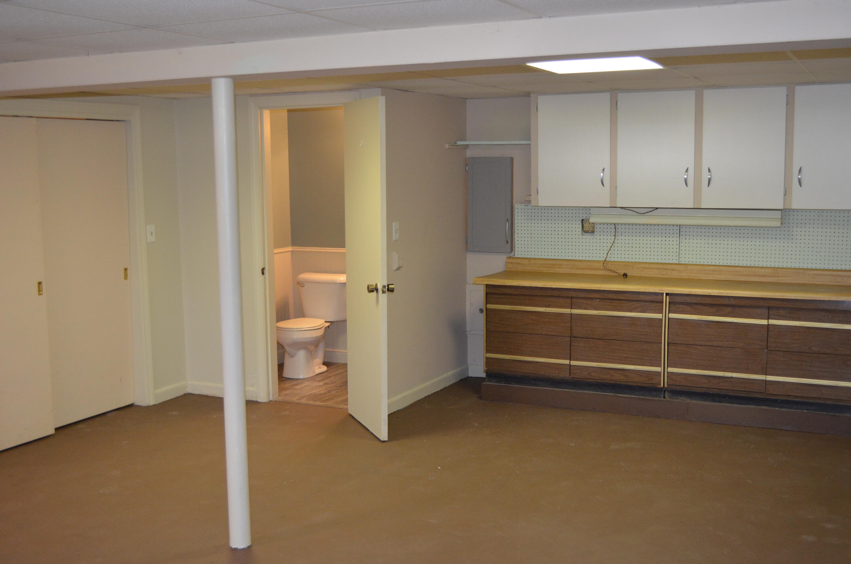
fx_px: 920
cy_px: 282
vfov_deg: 34.1
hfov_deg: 49.6
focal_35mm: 39
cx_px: 426
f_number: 4.2
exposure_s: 1/60
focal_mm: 26
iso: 1250
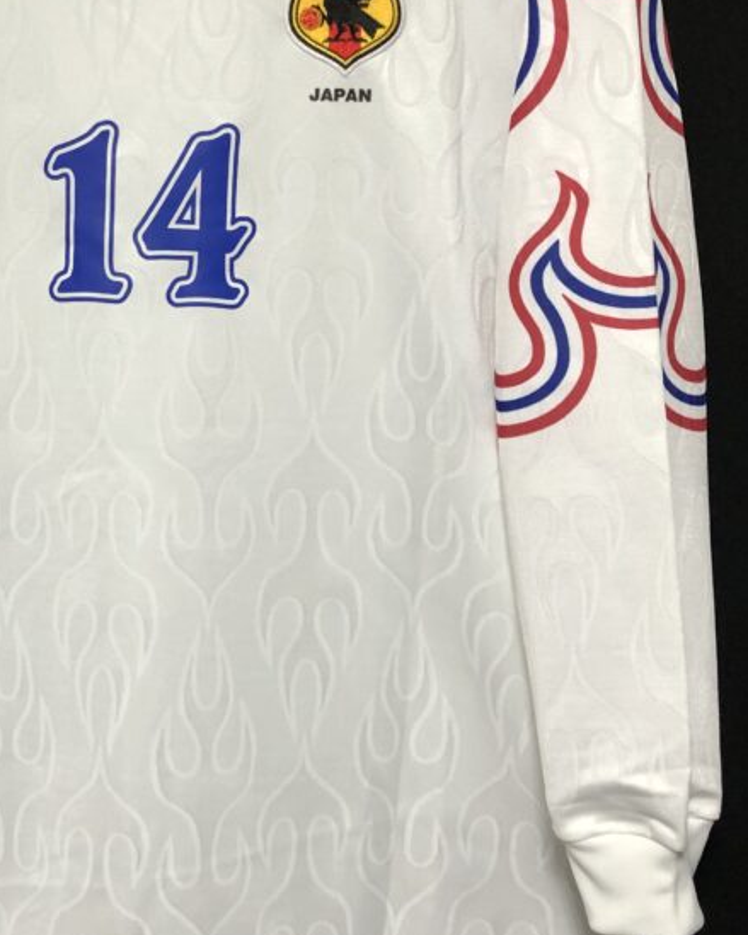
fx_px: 1412
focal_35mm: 51
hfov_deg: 29.1
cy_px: 334
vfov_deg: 36.4
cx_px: 155
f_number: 1.8
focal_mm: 4
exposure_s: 1/17
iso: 50
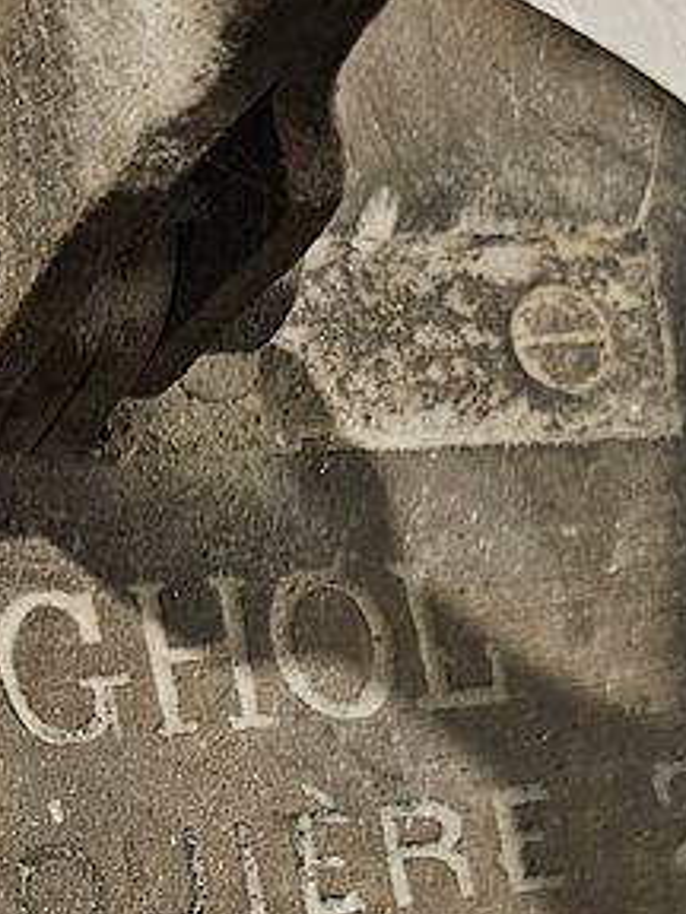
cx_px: 10
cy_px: 1095
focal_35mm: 80
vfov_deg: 22.5
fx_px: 2114
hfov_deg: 18.0
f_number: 1.8
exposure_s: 1/33
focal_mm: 5.4
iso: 640
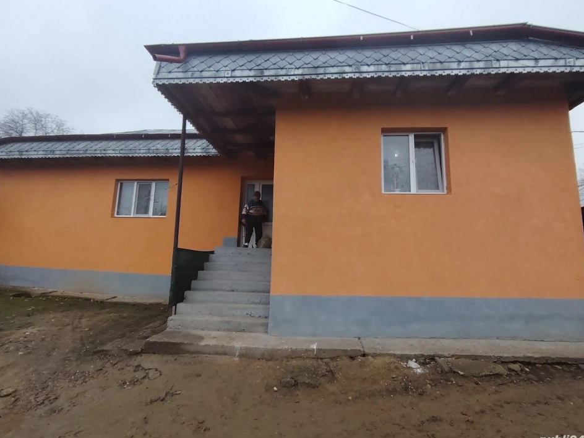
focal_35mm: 18
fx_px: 304
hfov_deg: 87.8
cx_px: 294
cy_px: 217
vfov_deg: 71.6
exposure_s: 1/182
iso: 100
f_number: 2.2
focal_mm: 1.43
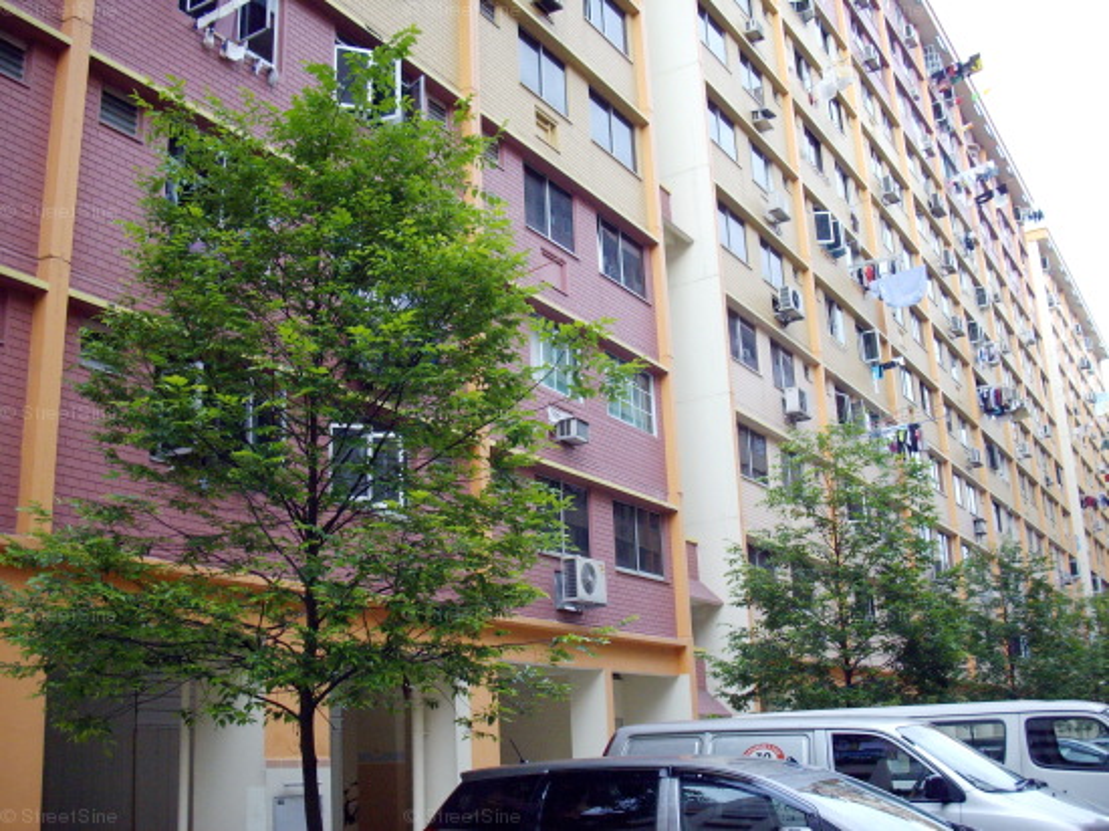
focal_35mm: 37
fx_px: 1185
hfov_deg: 50.2
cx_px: 554
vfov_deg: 38.6
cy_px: 416
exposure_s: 1/125
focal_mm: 6.2
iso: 145
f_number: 2.8
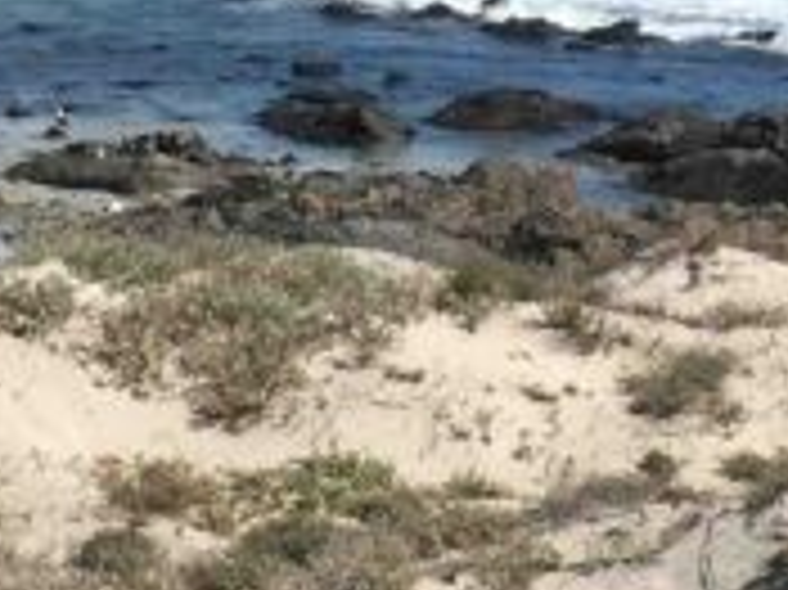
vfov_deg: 8.5
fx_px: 3867
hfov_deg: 11.5
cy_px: -311
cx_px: 0
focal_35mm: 170
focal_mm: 4.15
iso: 25
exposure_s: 1/2137
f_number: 2.2
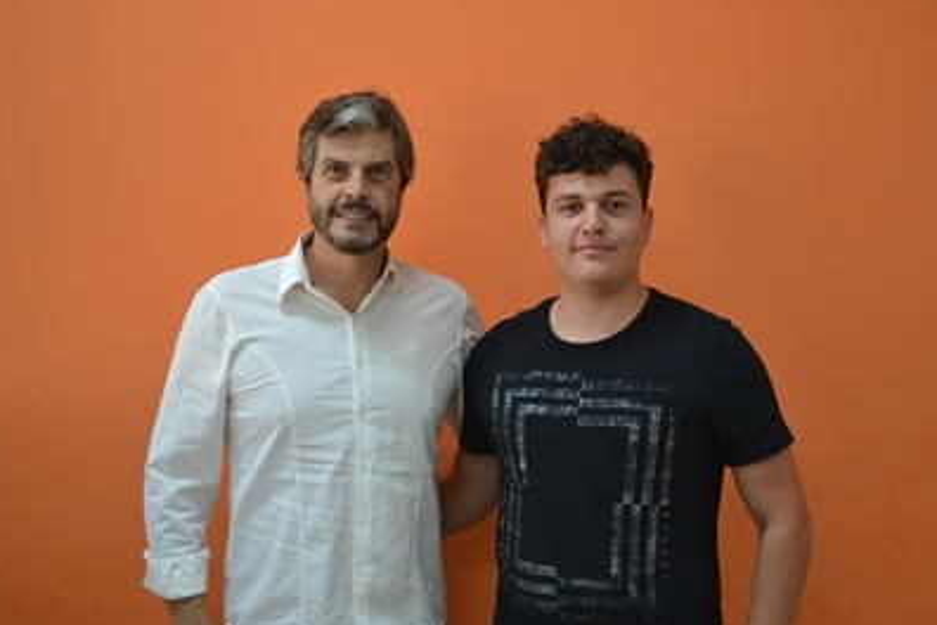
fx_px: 1275
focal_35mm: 49
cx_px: 483
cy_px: 336
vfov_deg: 27.5
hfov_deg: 40.3
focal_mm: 28
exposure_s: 1/40
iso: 400
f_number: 4.5
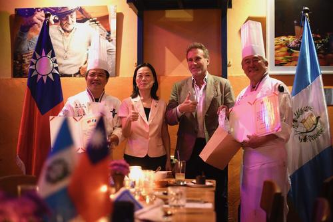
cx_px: 166
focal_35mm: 50
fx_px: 463
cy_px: 111
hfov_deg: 39.6
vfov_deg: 27.0
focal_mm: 50
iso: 4000
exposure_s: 1/160
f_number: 1.8
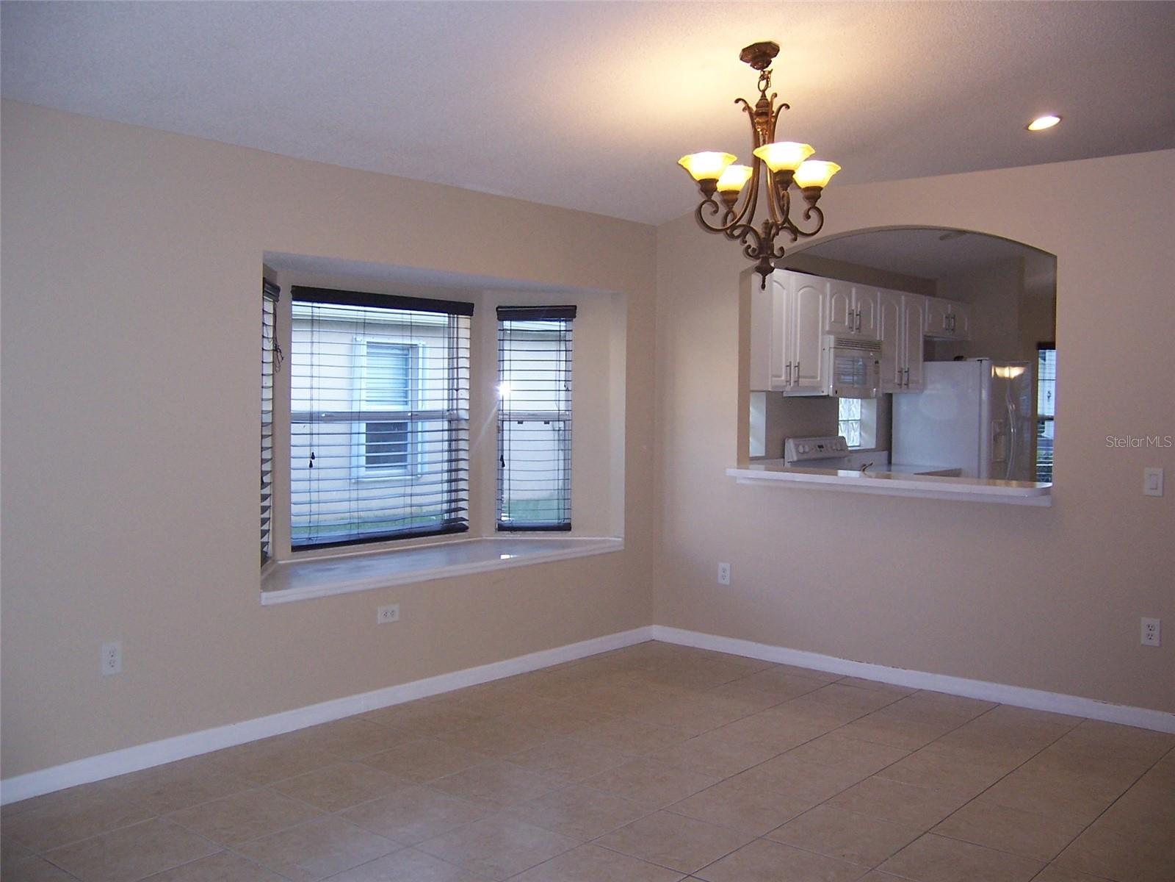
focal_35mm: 33
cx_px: 588
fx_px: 1120
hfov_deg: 55.4
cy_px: 441
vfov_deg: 42.9
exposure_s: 1/60
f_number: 2.8
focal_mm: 5.5
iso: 140
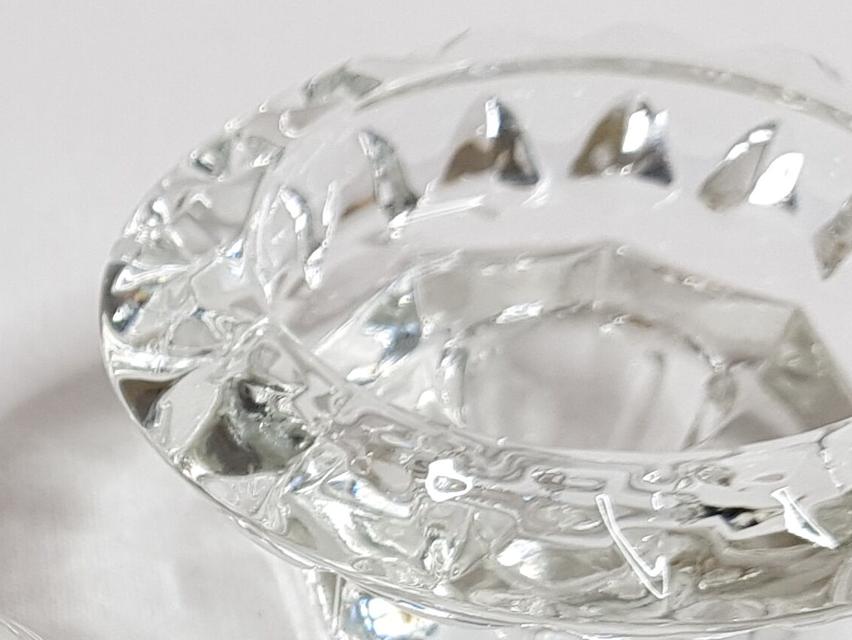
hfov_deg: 19.9
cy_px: 933
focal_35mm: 92
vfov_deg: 15.0
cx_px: -184
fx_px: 2265
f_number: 1.7
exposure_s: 1/50
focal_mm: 4.2
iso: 50
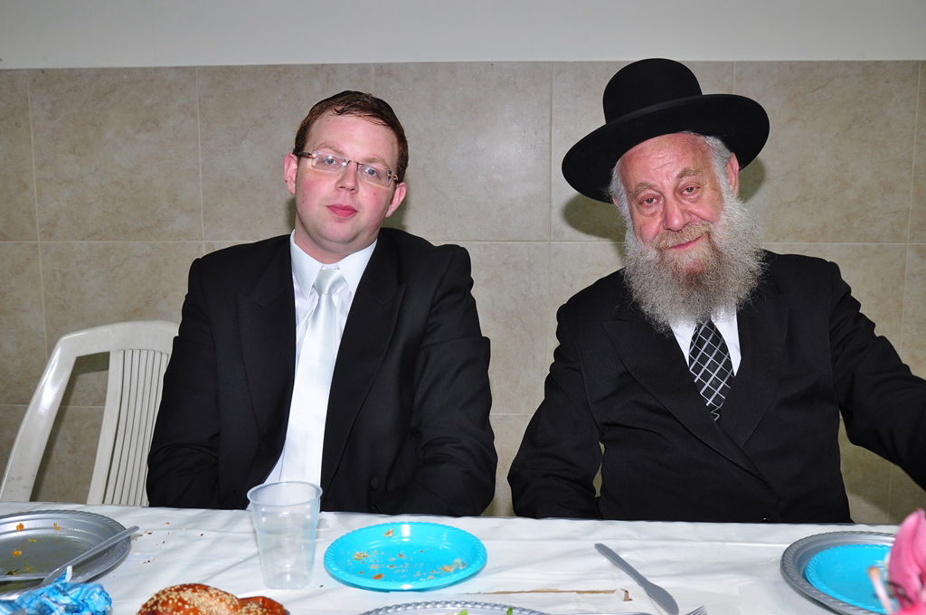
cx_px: 463
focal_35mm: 36
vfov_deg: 36.8
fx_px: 925
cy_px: 308
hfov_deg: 53.2
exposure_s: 1/60
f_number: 5.6
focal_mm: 24
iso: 400
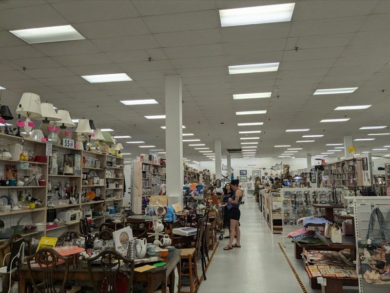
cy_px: 146
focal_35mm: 27
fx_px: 304
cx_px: 195
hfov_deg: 65.3
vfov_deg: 51.4
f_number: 1.73
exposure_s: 1/312
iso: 56
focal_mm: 4.38
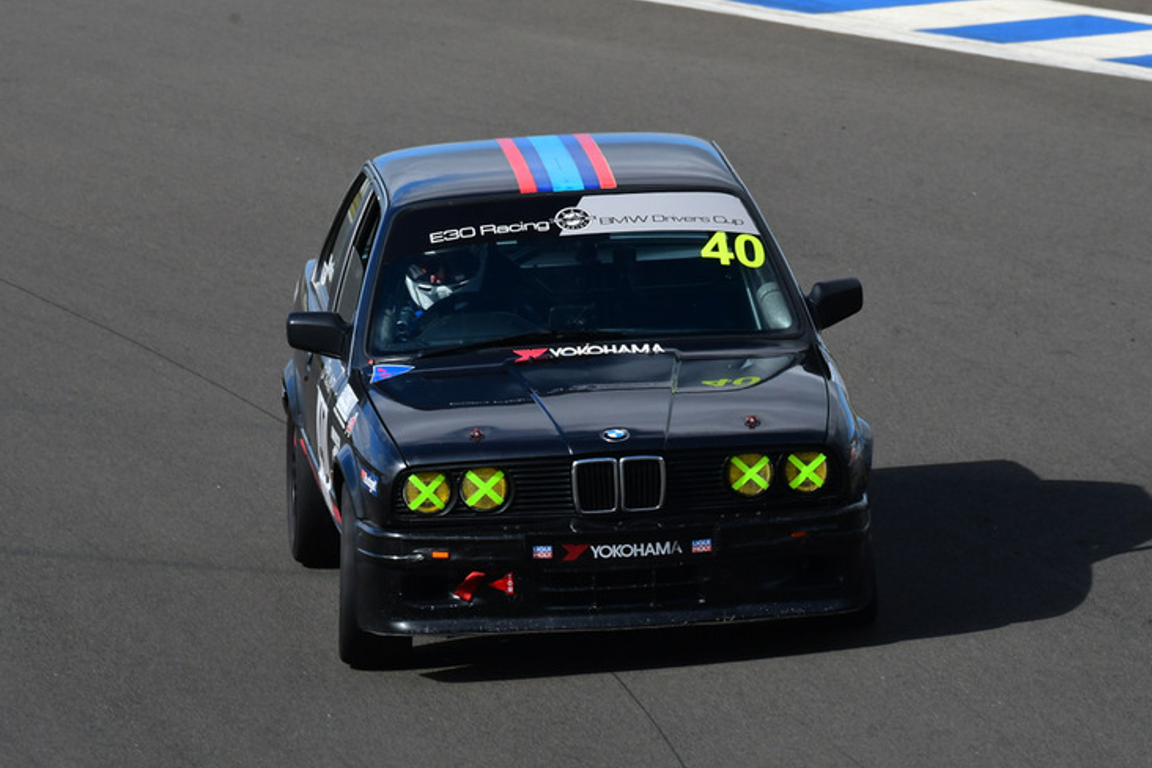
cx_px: 570
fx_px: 26238
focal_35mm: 820
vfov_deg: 1.7
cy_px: 356
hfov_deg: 2.5
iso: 500
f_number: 13
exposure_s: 1/640
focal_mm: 500
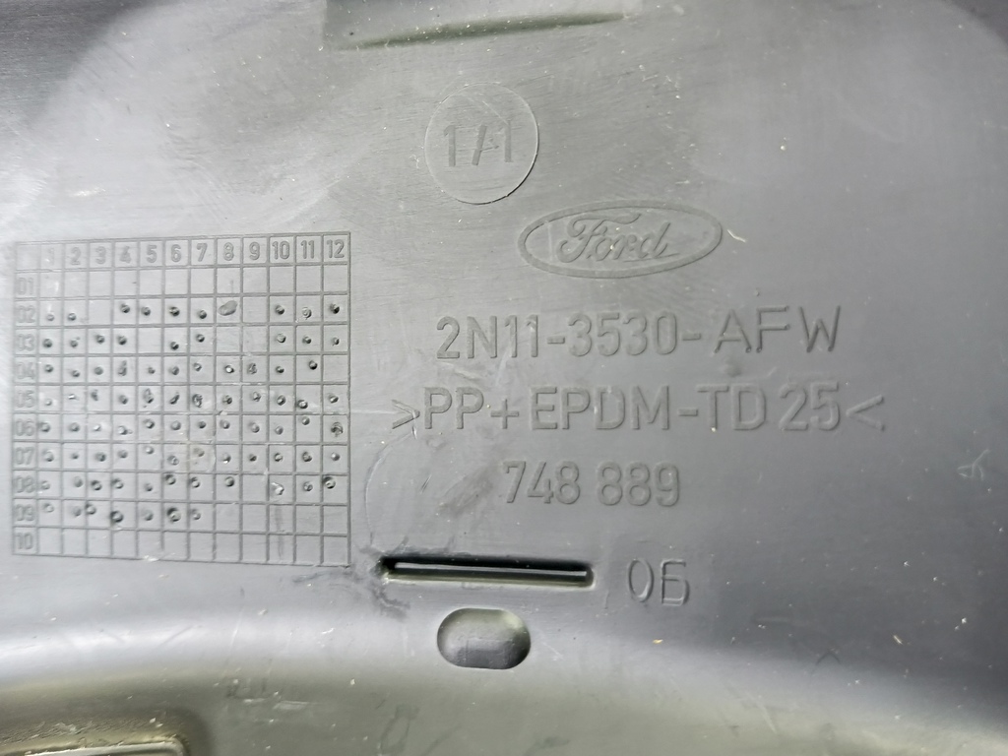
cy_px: 378
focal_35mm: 23
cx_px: 504
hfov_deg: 73.9
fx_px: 670
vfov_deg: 58.9
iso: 445
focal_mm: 4.11
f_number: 1.6
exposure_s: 1/25
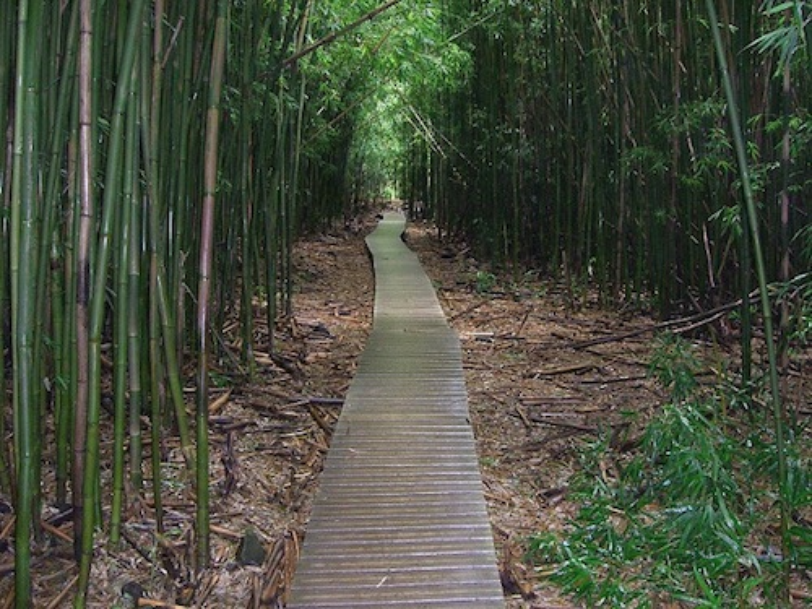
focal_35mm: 38
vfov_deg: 37.7
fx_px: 891
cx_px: 406
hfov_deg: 49.0
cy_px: 304
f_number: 2.8
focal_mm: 7.9
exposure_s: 1/60
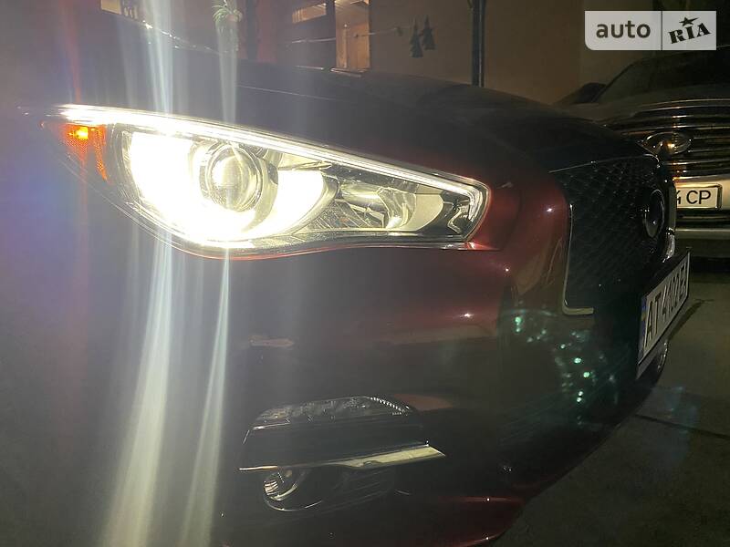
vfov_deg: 53.1
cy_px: 274
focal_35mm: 26
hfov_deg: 67.3
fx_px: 548
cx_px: 365
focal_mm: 4.2
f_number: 1.8
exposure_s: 1/40
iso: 500
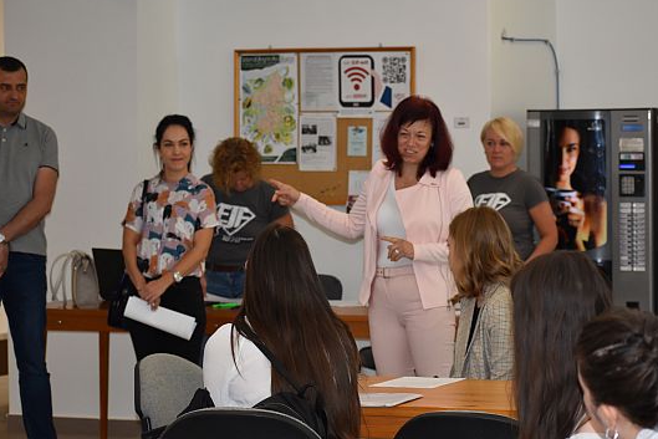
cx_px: 346
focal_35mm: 127
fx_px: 2322
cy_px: 228
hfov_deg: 16.1
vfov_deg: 10.8
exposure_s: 1/125
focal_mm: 70
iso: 800
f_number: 4.5
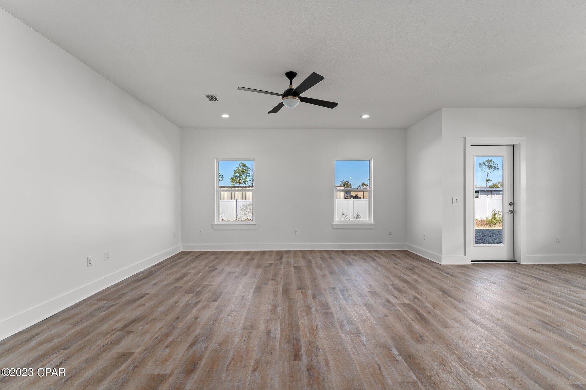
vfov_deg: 73.7
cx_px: 293
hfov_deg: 96.7
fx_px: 260
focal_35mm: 16
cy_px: 195
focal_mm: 16
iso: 125
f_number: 8
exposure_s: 1/2
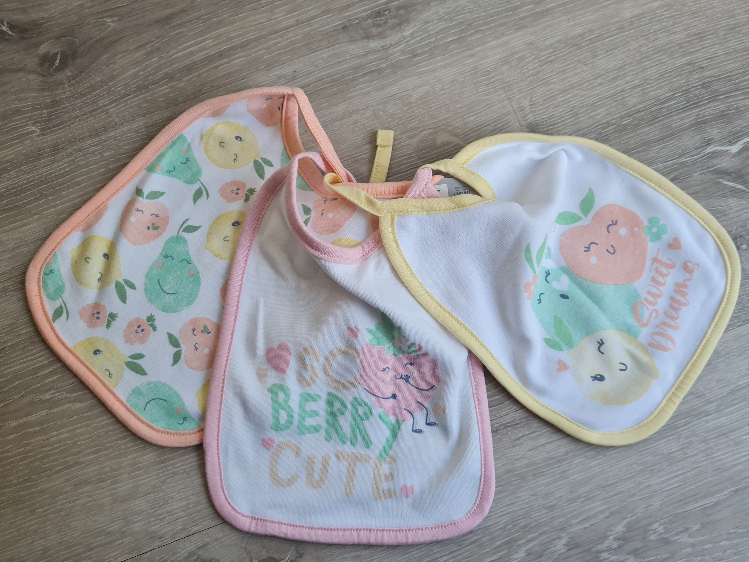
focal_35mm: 28
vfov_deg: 49.7
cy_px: 284
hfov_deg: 63.4
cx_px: 382
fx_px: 606
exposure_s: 1/100
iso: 80
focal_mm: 5.4
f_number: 1.8
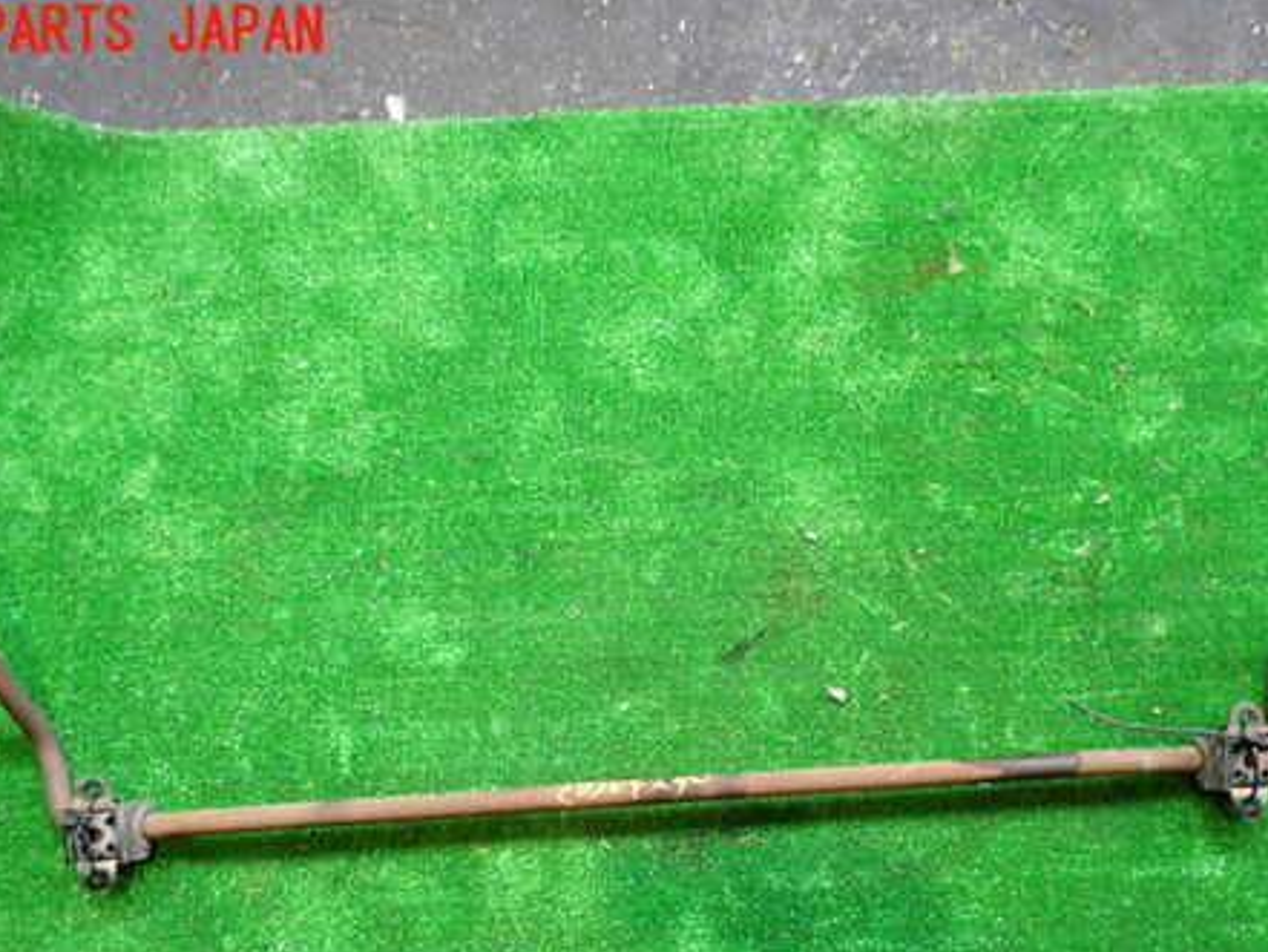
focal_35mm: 34
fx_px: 1246
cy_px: 644
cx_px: 664
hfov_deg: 53.9
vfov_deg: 41.2
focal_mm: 4.5
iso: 200
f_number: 2
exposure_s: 1/40
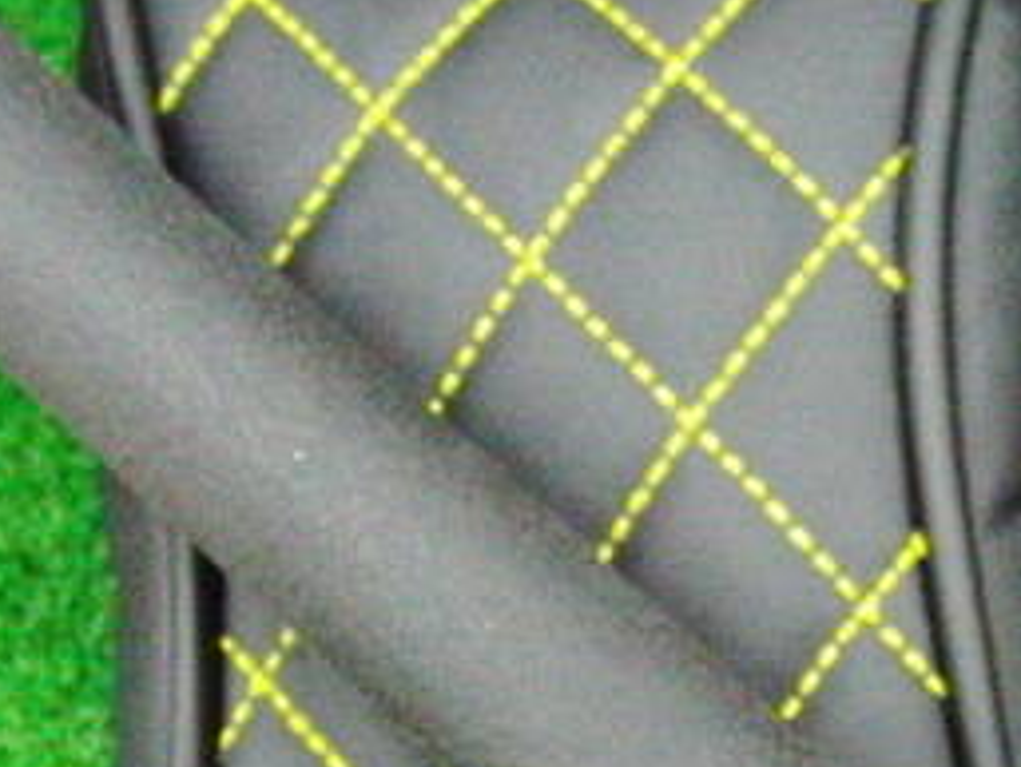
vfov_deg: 15.7
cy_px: 819
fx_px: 2715
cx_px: 866
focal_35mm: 92
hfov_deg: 21.0
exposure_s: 1/125
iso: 3200
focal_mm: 6.42
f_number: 3.6
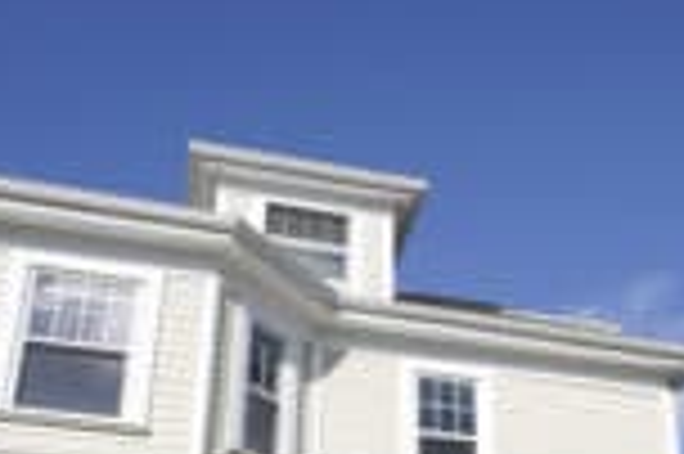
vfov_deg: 25.4
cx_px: 441
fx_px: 949
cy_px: 474
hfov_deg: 39.3
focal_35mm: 50
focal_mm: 19
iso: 800
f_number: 22
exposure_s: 1/250
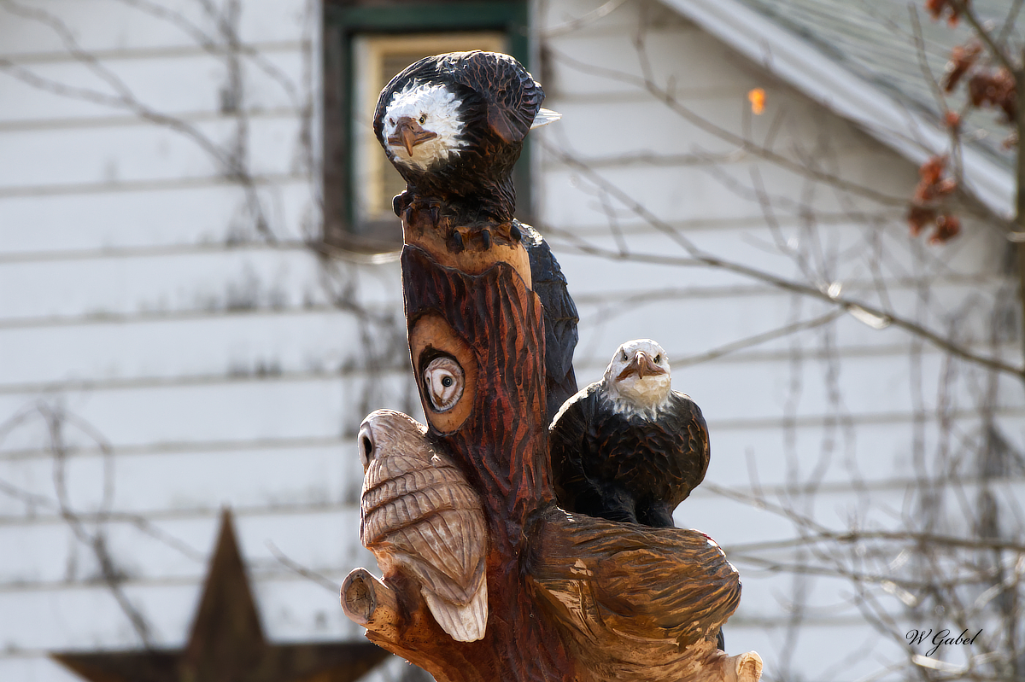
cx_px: 512
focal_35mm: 750
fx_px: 21344
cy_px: 341
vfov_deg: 1.8
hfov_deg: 2.8
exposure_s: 1/1600
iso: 1100
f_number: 8
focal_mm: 500
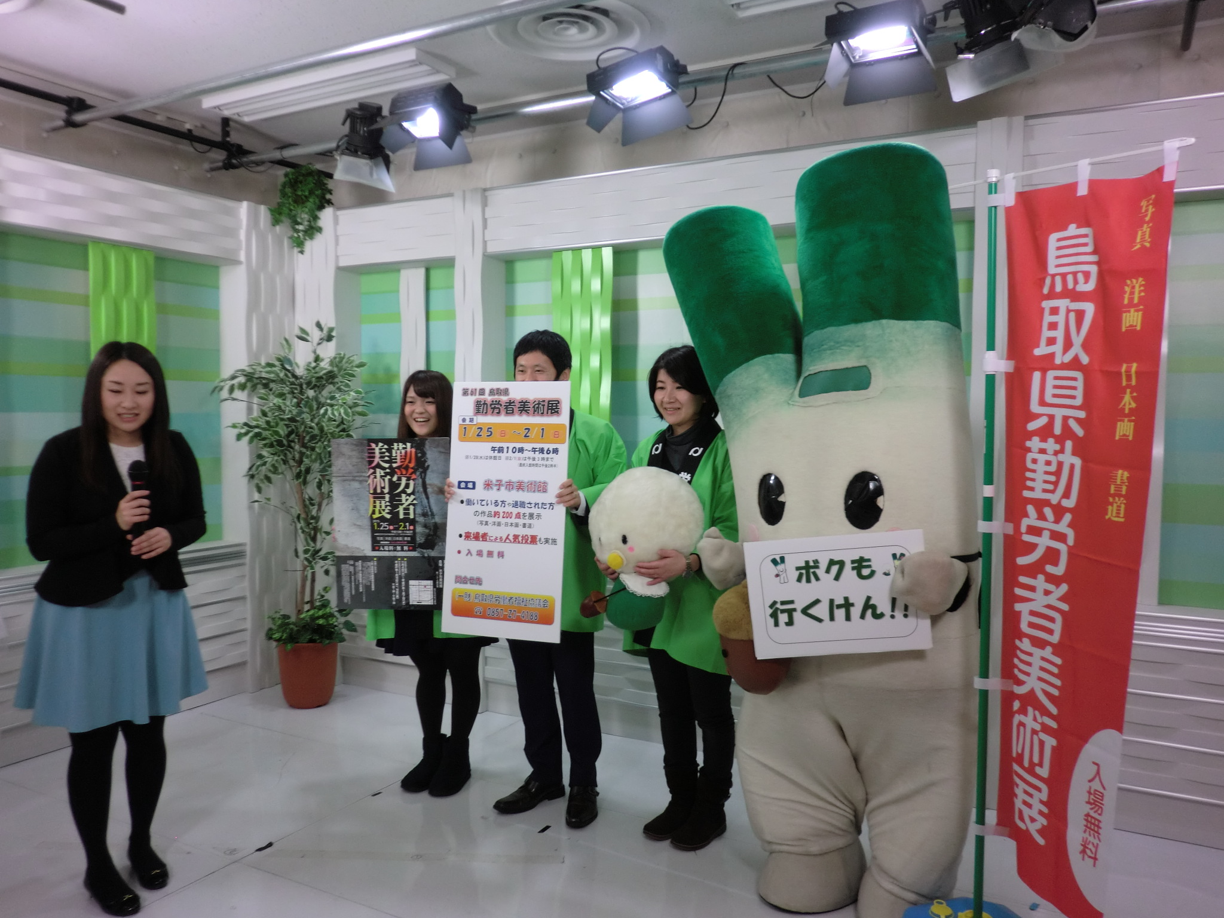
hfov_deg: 67.3
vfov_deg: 53.1
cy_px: 459
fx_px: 919
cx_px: 612
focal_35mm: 26
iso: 100
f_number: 2.8
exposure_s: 1/60
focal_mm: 4.7
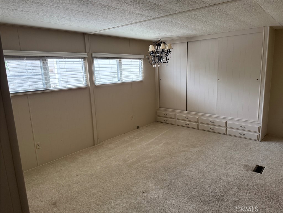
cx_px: 142
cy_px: 106
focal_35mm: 24
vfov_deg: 56.8
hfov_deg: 71.6
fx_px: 196
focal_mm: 6.76
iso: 200
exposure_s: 1/187
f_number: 1.78
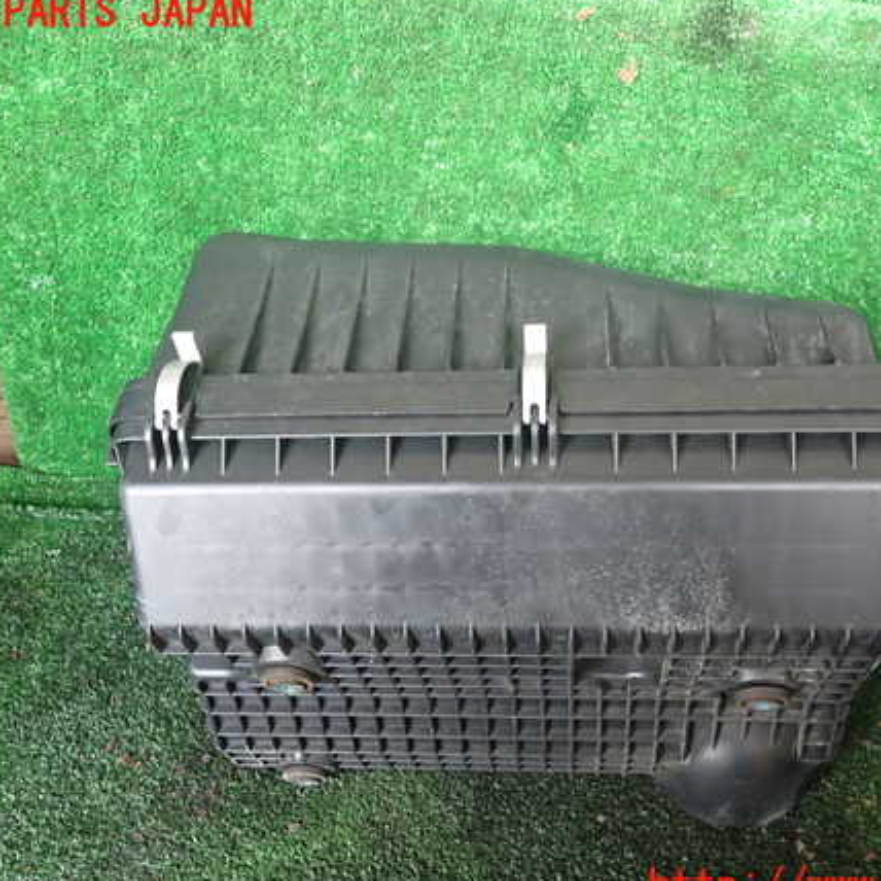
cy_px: 451
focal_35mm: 31
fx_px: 893
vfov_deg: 52.5
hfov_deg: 52.4
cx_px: 496
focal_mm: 4.5
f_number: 2
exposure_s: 1/30
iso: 500
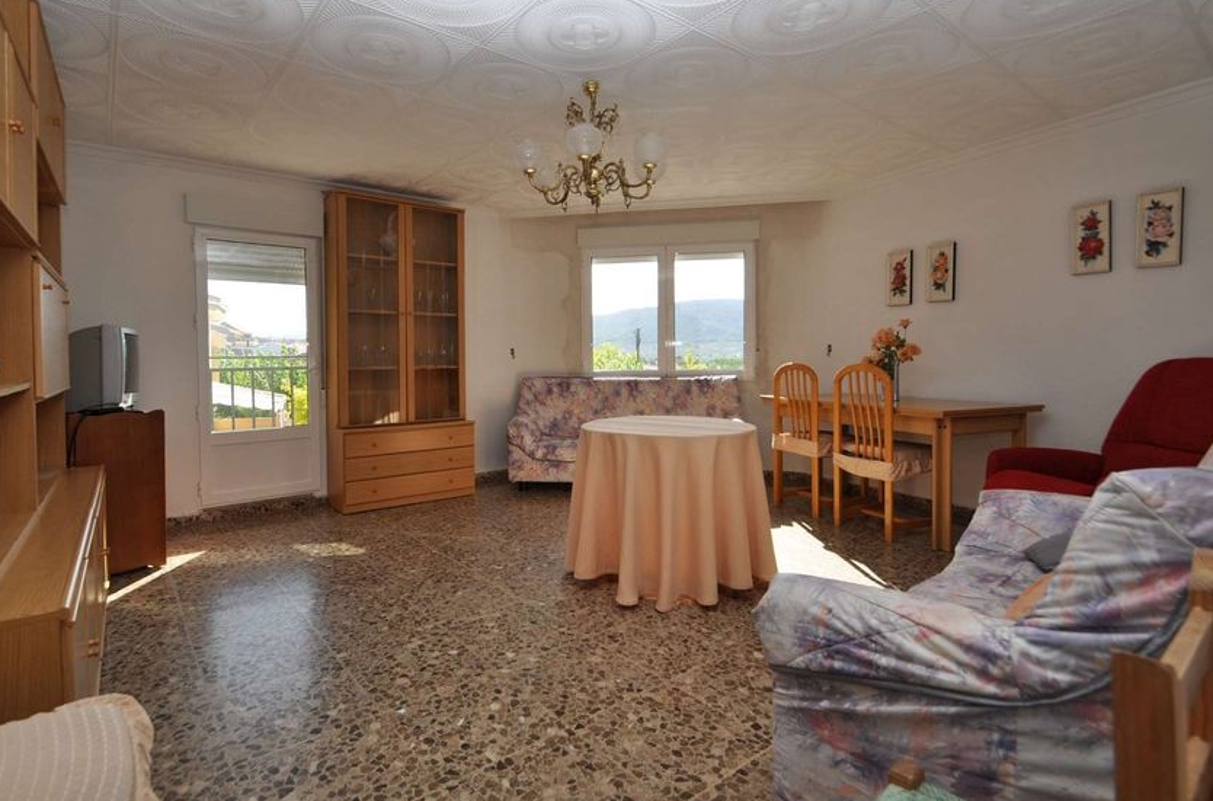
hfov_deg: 93.3
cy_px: 354
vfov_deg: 69.9
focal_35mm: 17
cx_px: 565
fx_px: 571
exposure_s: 1/200
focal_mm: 10
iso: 200
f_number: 7.1
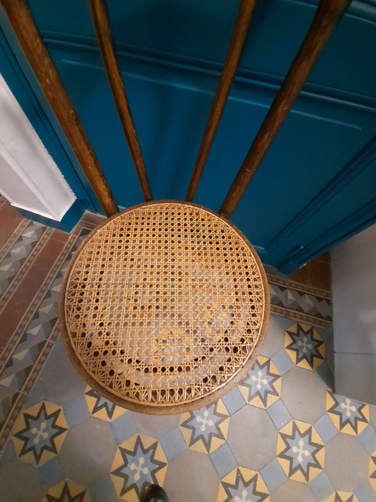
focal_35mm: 13
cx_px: 188
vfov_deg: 106.2
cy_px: 251
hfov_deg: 89.9
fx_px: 188
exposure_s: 1/10
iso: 800
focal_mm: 1.74
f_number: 2.2
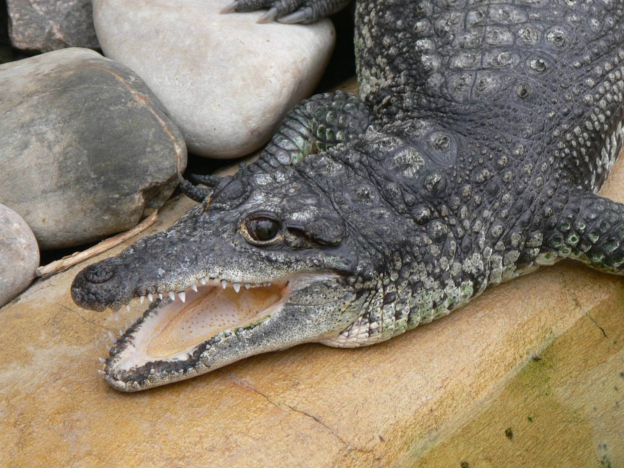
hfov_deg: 5.7
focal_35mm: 349
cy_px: 242
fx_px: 6291
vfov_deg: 4.3
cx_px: 372
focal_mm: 57.7
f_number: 4
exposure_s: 1/50
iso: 80
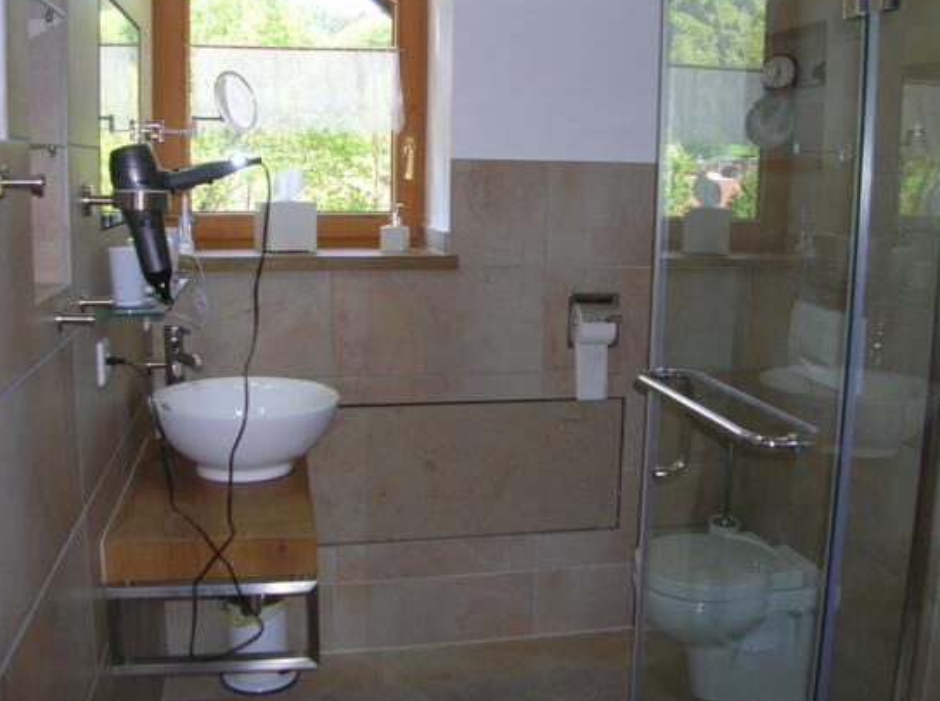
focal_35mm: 38
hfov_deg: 49.0
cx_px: 494
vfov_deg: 37.6
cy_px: 331
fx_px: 1030
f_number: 2.8
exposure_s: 1/60.1
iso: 50
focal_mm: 5.8
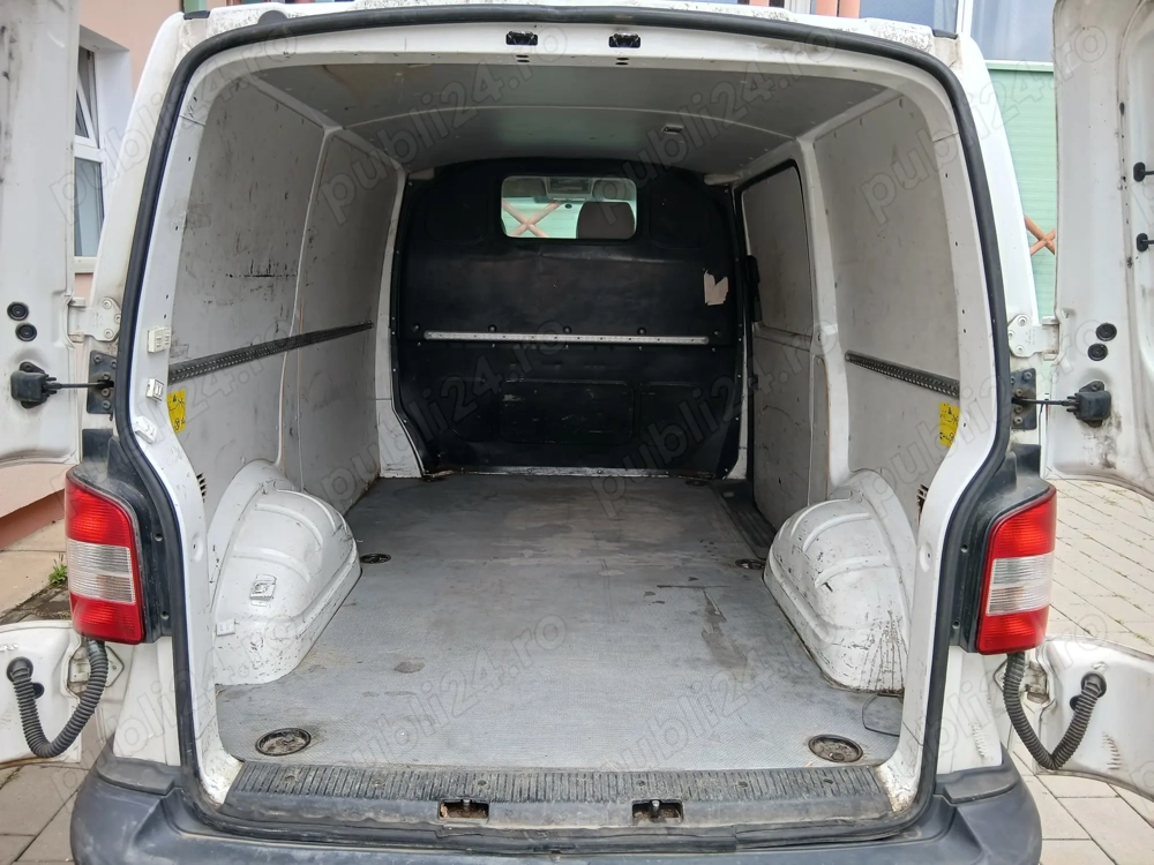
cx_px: 577
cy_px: 432
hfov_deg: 67.3
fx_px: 867
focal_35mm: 26
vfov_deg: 53.1
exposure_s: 1/100
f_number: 1.8
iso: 25
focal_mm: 3.98
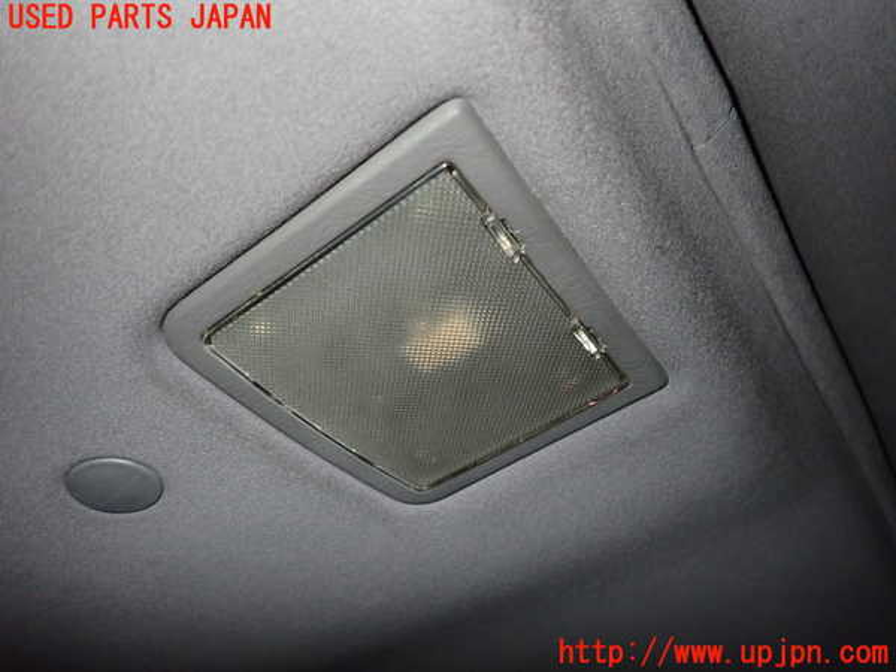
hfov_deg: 69.4
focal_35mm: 25
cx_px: 448
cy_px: 336
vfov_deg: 54.9
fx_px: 647
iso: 500
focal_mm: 4.5
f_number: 5.6
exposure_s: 1/30
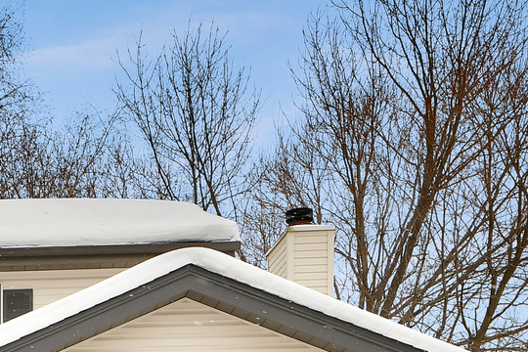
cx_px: -153
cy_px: 414
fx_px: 1232
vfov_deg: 15.7
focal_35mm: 84
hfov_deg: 21.9
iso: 200
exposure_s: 1/320
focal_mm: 19
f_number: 10
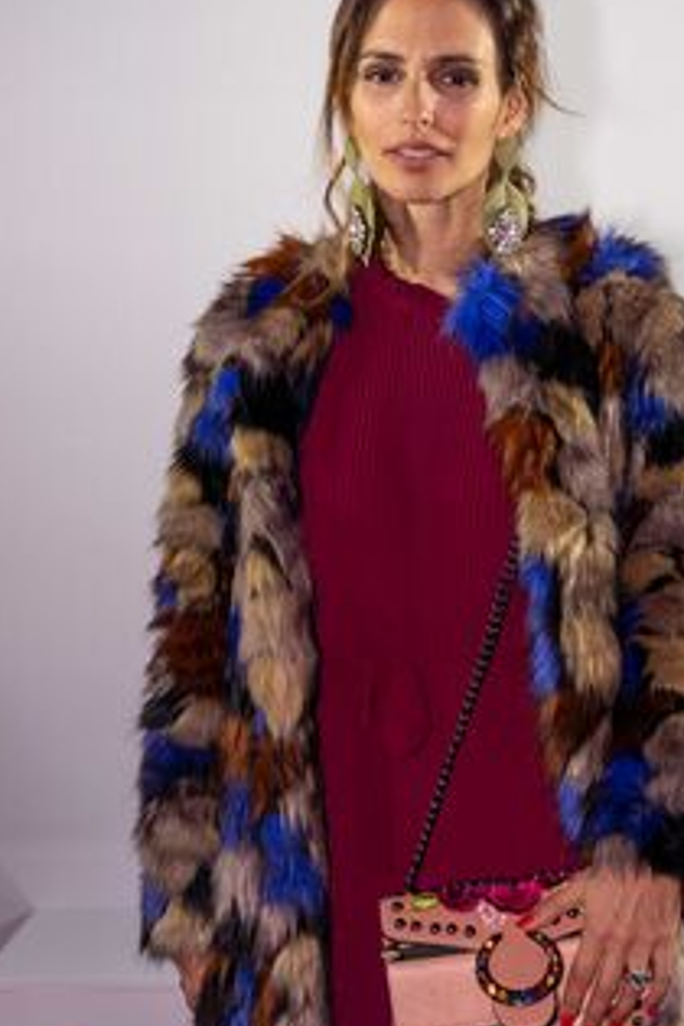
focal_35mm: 80
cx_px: 438
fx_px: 2280
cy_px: 371
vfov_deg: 25.3
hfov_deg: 17.0
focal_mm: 45
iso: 400
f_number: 4
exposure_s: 1/80
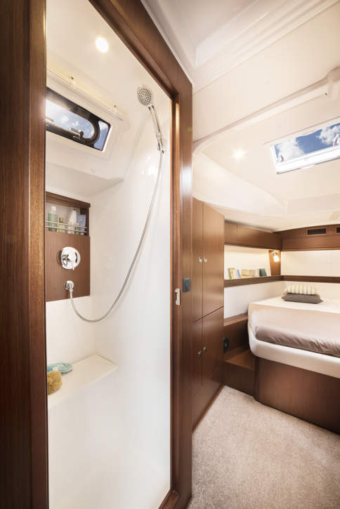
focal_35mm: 13
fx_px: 184
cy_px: 254
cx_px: 170
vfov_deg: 108.3
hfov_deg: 85.5
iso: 100
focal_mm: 13
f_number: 14
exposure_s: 1
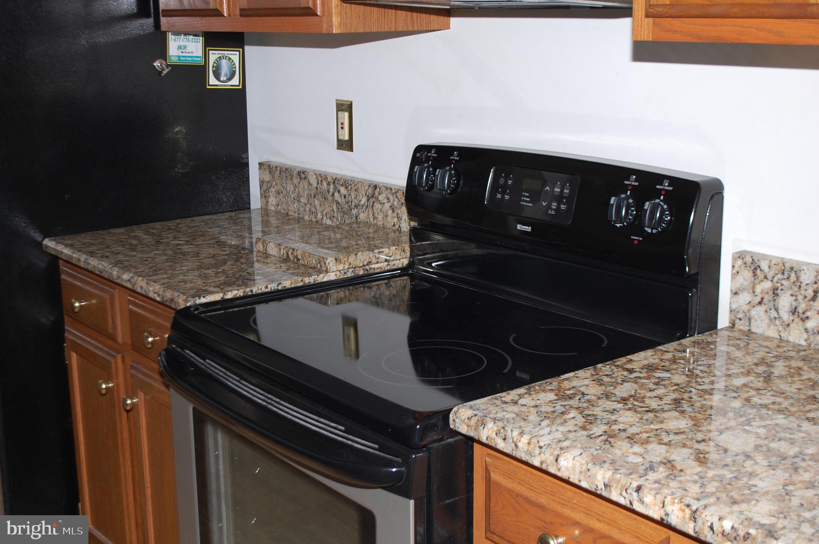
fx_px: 1091
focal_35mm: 48
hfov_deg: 41.2
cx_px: 410
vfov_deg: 28.0
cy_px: 272
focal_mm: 32
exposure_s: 1/60
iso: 200
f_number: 5
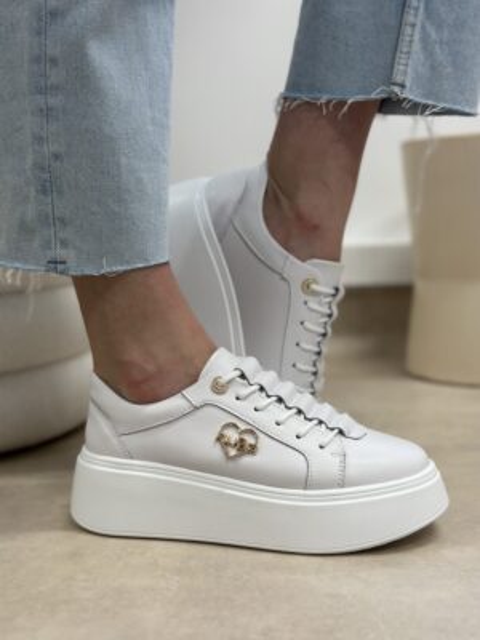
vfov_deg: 39.7
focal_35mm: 48
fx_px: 887
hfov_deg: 30.3
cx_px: 240
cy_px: 320
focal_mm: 6.86
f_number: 1.78
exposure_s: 1/100
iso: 125
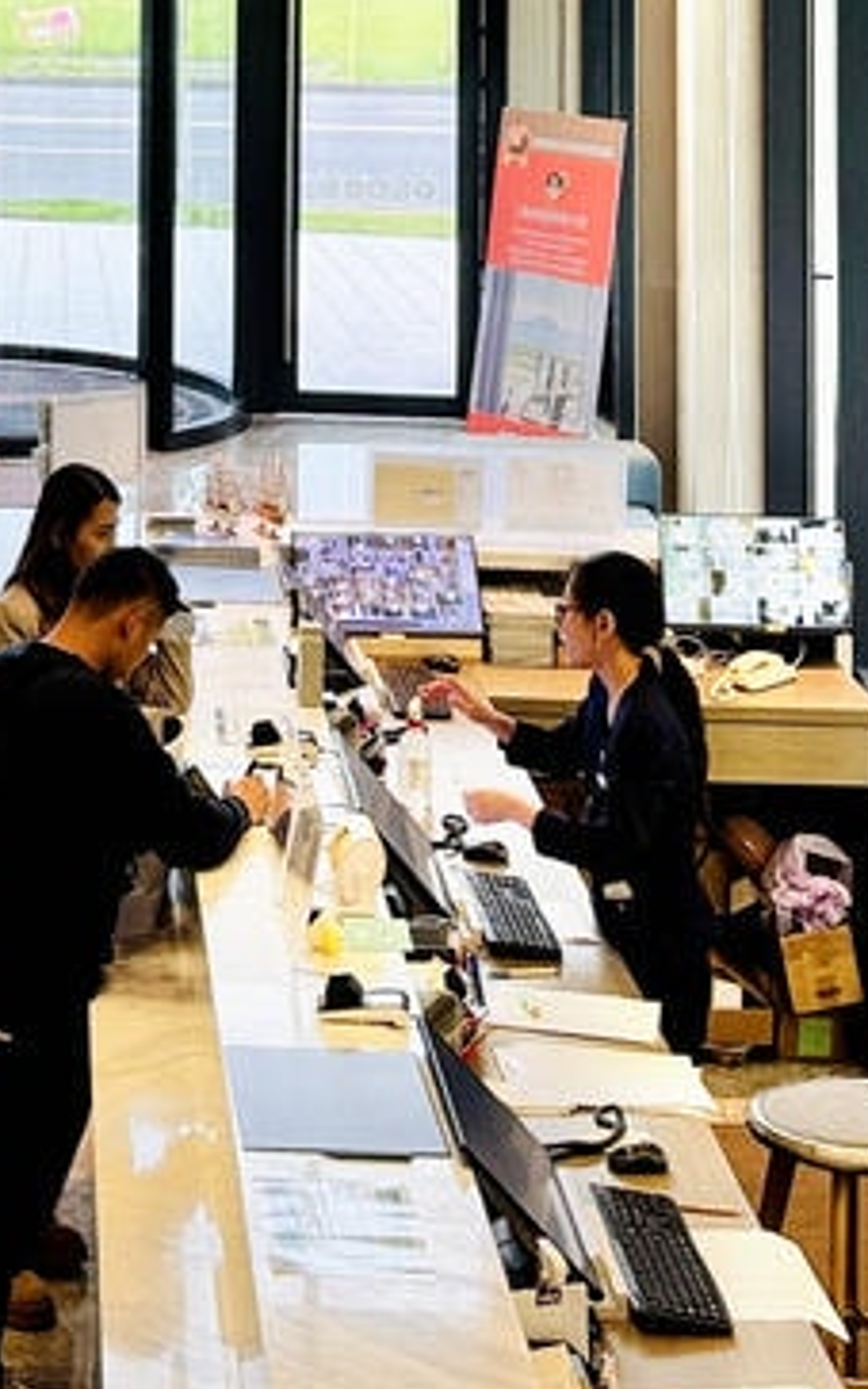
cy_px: -314
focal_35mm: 84
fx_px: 3178
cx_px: -84
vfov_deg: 22.5
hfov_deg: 15.2
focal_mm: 6.76
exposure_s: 1/60
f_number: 1.78
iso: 125
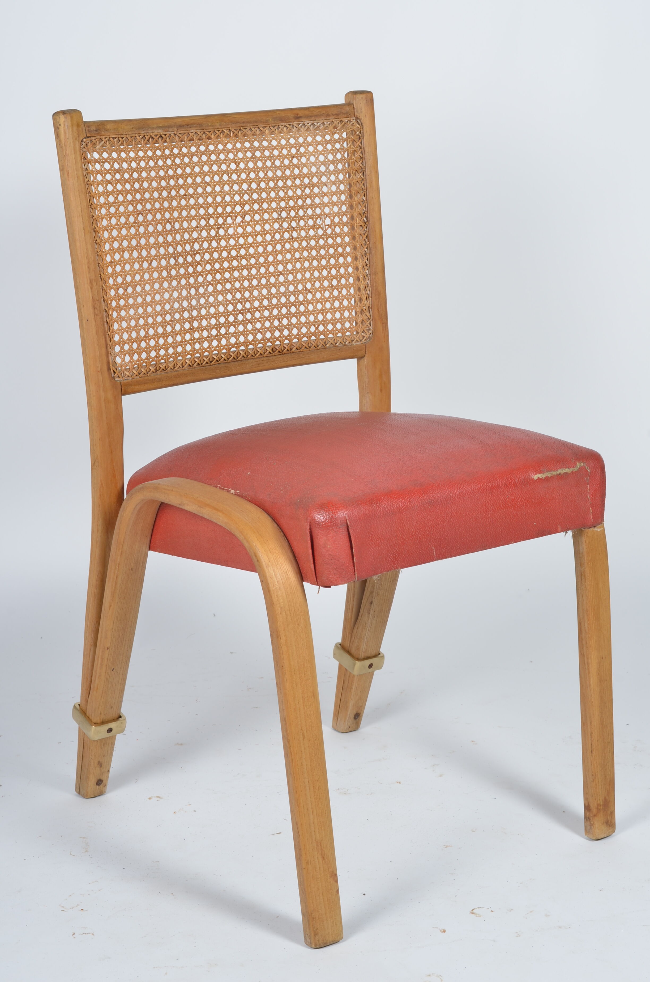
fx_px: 2040
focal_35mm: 75
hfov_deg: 18.1
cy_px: 491
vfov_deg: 27.0
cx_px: 325
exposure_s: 1/125
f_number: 11
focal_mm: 50
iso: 100
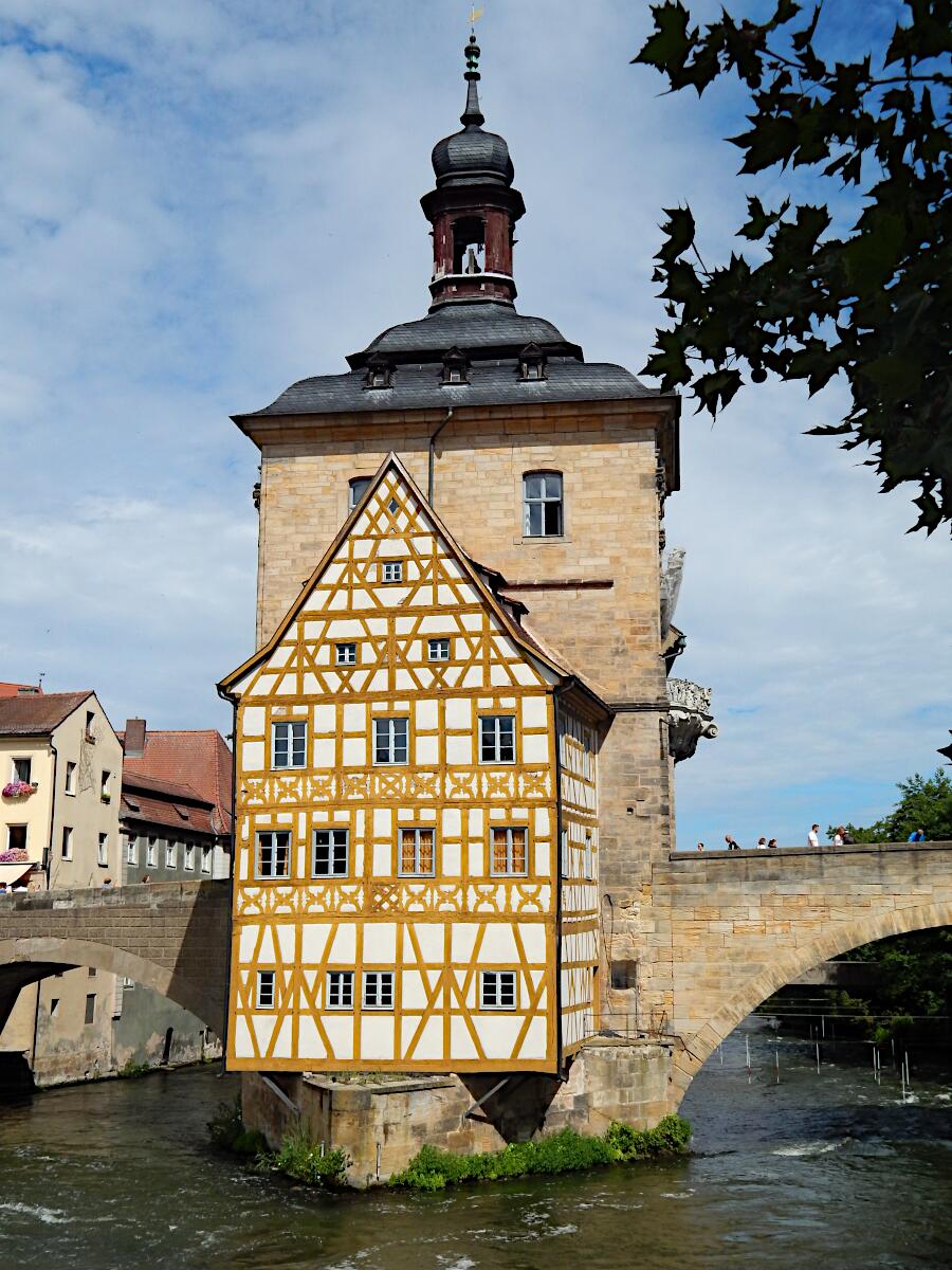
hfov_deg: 37.7
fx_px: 1393
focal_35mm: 38
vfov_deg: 49.0
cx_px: 476
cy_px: 635
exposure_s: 1/800
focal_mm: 6.8
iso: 125
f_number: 6.9
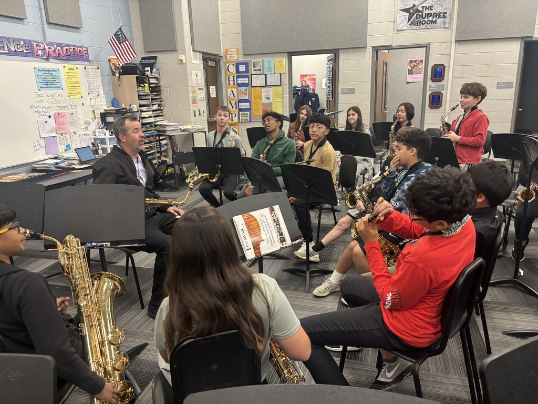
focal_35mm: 26
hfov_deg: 67.3
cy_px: 202
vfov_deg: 53.1
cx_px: 269
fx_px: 404
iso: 250
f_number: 1.6
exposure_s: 1/60
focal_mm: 5.96
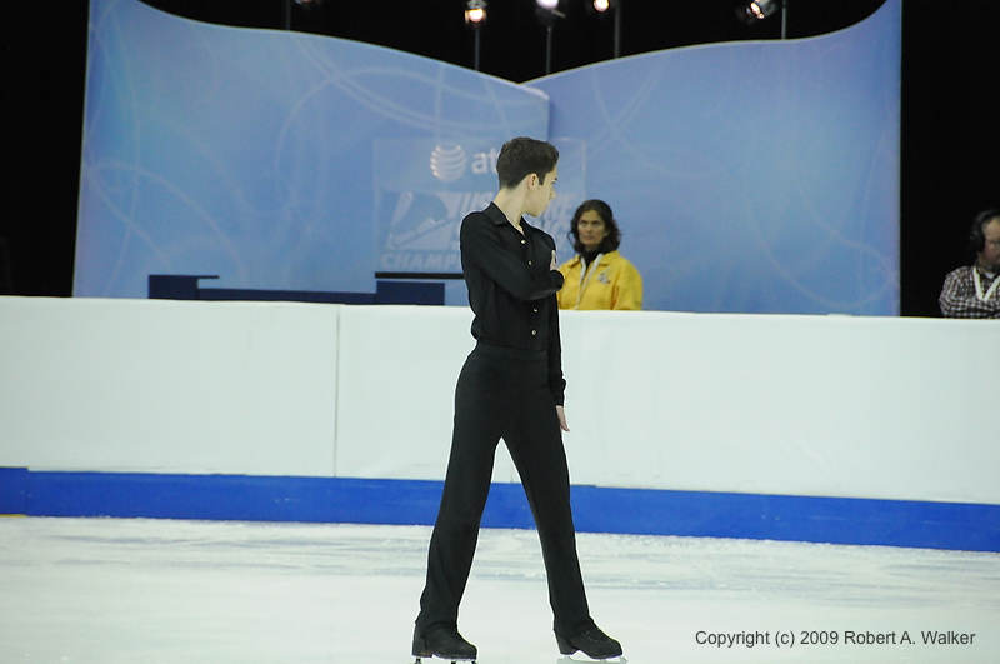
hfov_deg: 6.9
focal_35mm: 300
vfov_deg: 4.6
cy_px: 332
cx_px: 500
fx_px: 8321
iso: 3200
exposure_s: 1/640
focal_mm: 200
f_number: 5.6
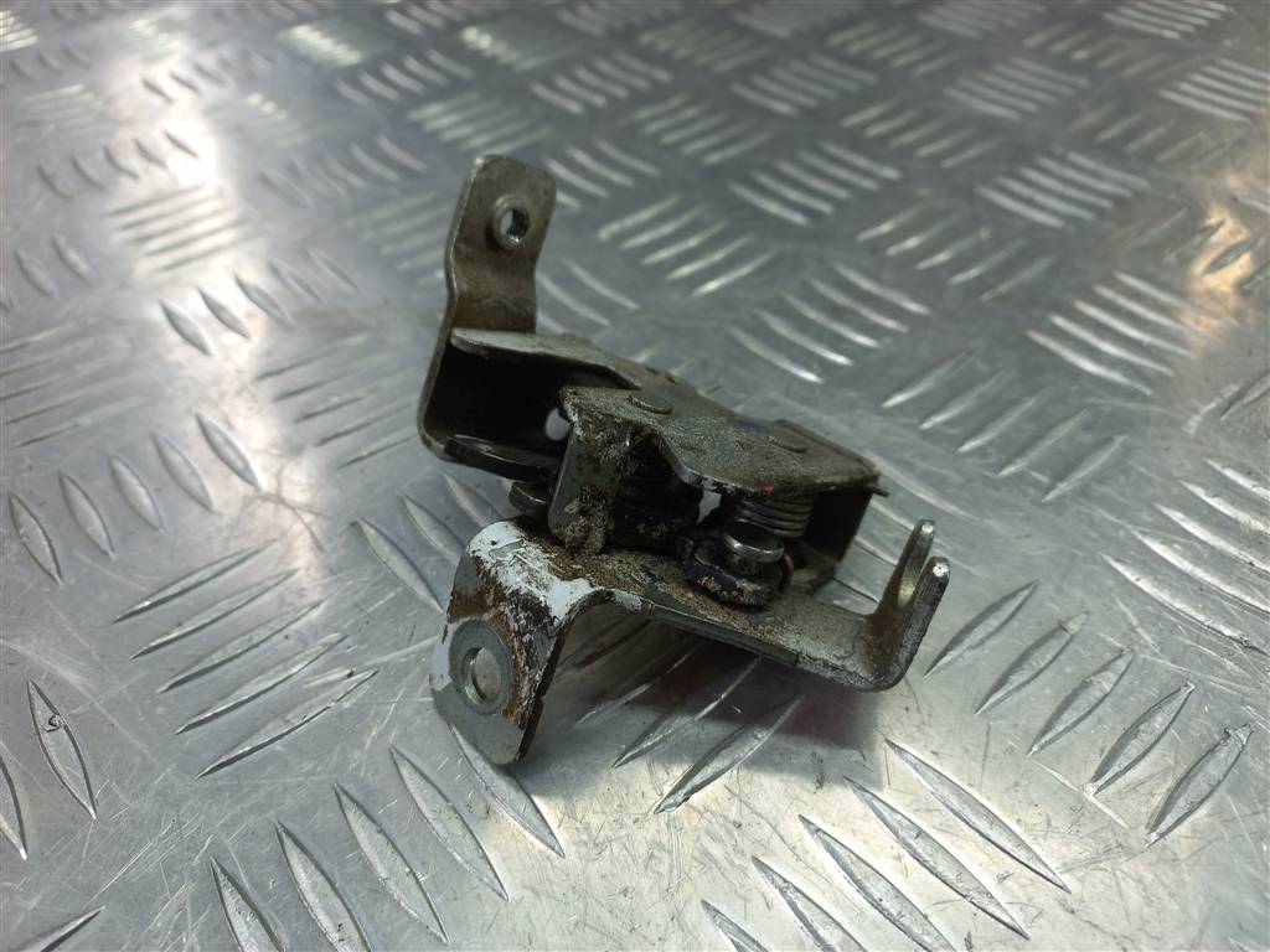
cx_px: 635
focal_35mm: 25
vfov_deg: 54.9
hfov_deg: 69.4
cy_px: 476
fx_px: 917
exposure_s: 1/50
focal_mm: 4.6
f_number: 1.8
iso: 50
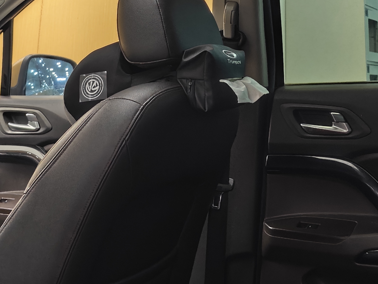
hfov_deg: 32.7
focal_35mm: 59
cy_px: -74
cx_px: 205
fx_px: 644
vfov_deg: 22.5
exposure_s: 1/25
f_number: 1.9
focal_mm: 8.7
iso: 800
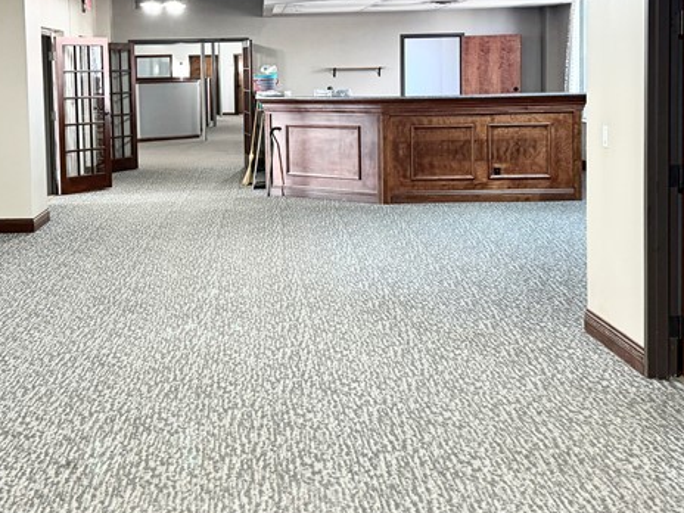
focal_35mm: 53
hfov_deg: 36.0
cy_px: 134
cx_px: 262
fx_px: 1047
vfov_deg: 27.2
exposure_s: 1/60
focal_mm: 6.76
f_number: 1.78
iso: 250
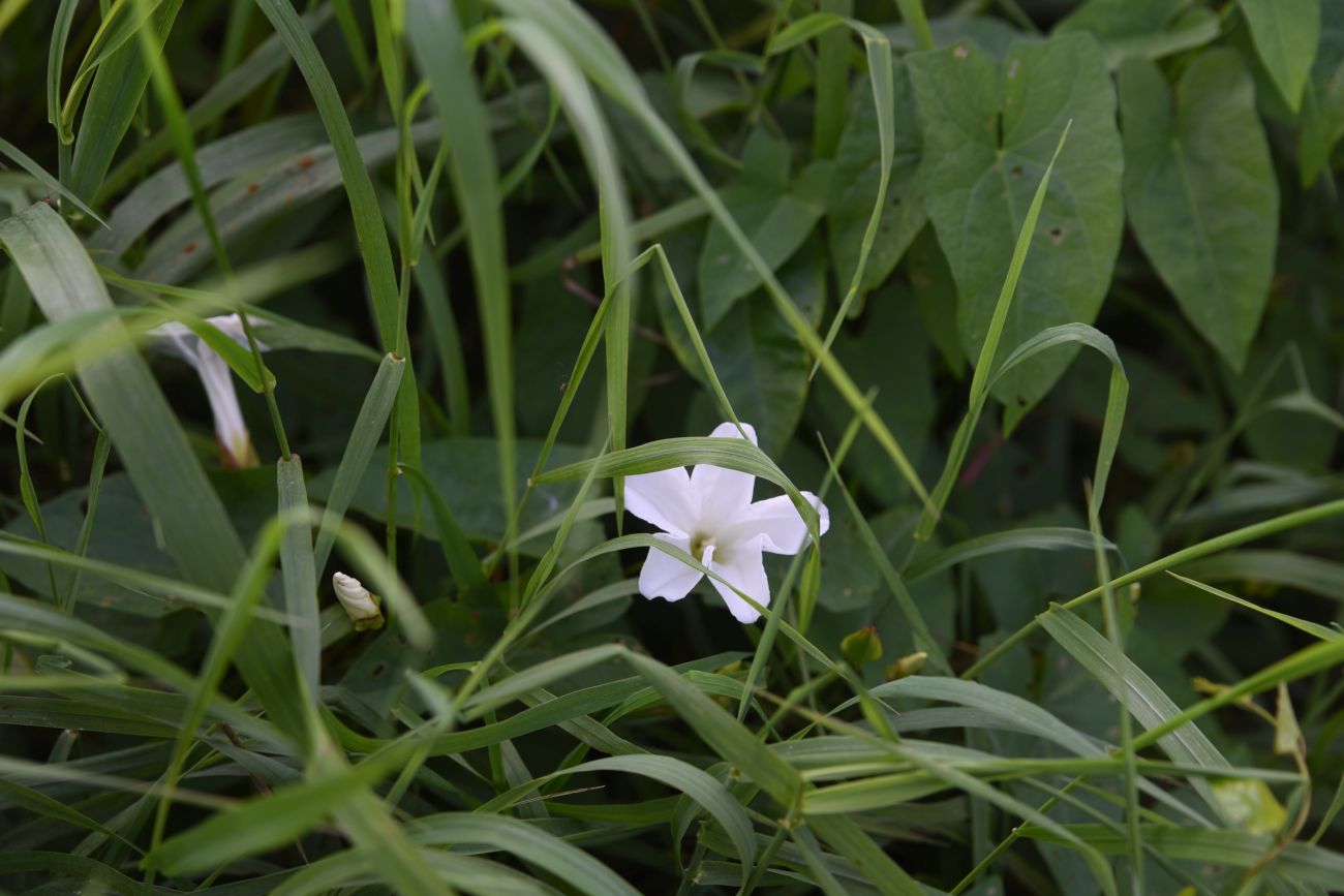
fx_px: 2688
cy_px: 448
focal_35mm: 72
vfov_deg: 18.9
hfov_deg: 28.1
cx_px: 672
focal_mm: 72
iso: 160
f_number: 5.6
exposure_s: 1/125
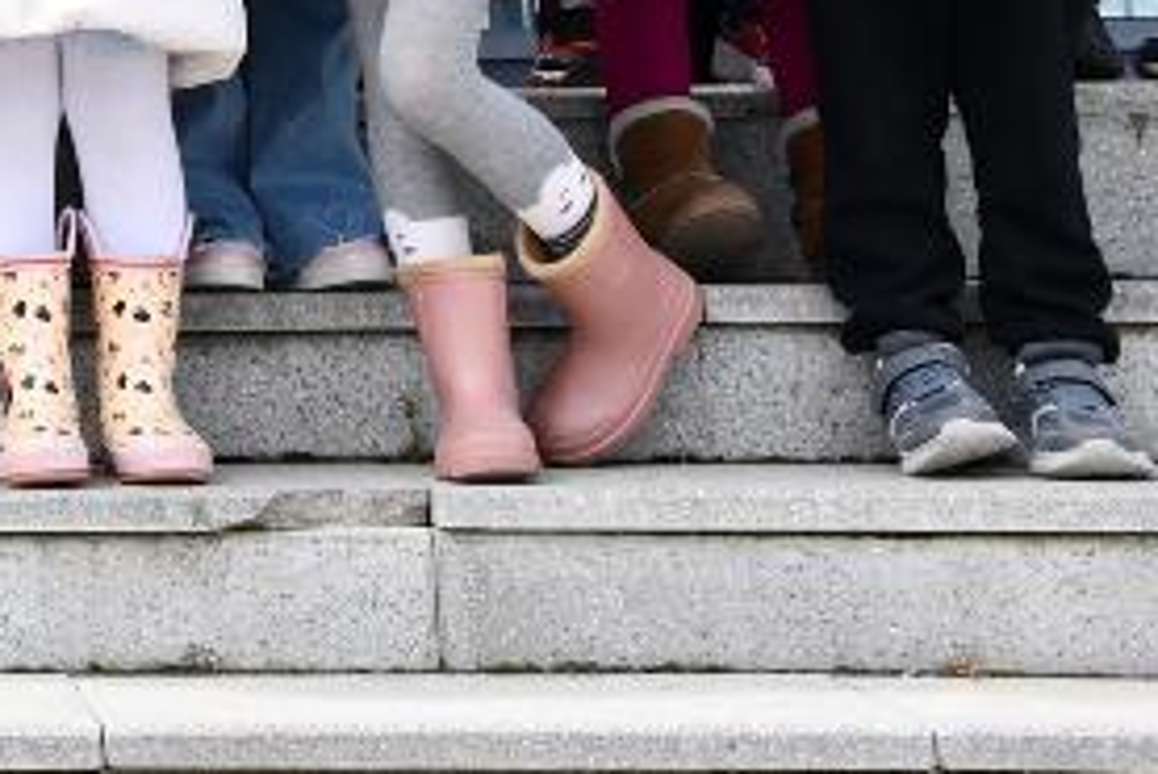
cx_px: -982
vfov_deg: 8.9
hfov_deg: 12.9
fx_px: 4602
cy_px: -883
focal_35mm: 143
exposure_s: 1/200
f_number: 6.3
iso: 100
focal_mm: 22
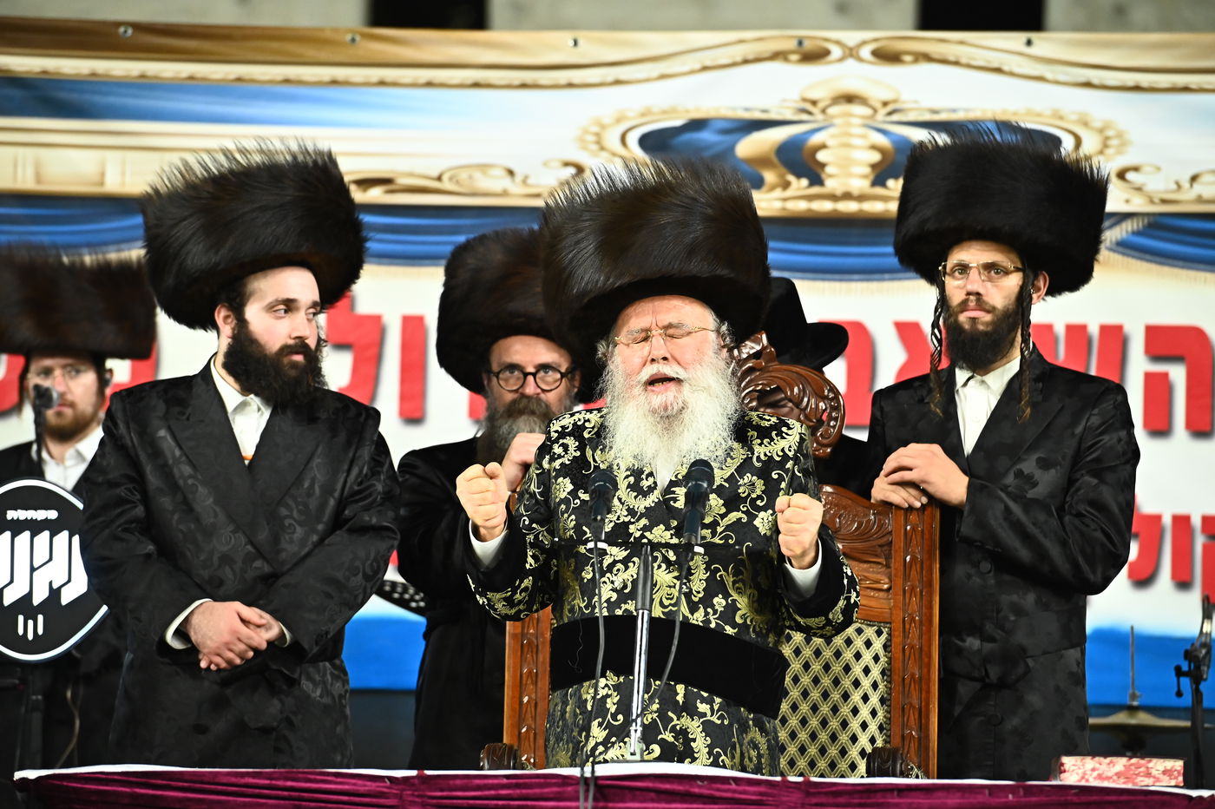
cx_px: 608
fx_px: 6747
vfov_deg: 6.9
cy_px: 404
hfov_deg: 10.3
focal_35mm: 200
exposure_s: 1/160
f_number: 5.6
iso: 3200
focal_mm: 200
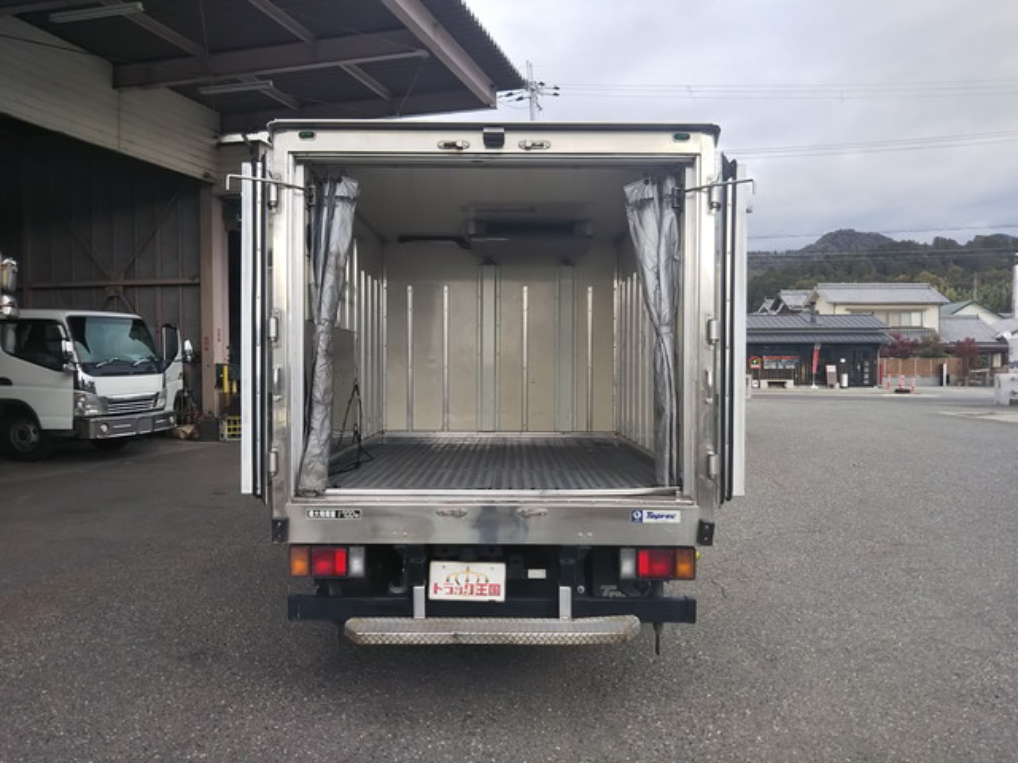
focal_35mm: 30
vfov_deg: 46.8
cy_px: 382
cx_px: 509
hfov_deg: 60.0
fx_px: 882
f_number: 2.2
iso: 20
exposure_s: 1/377
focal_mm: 4
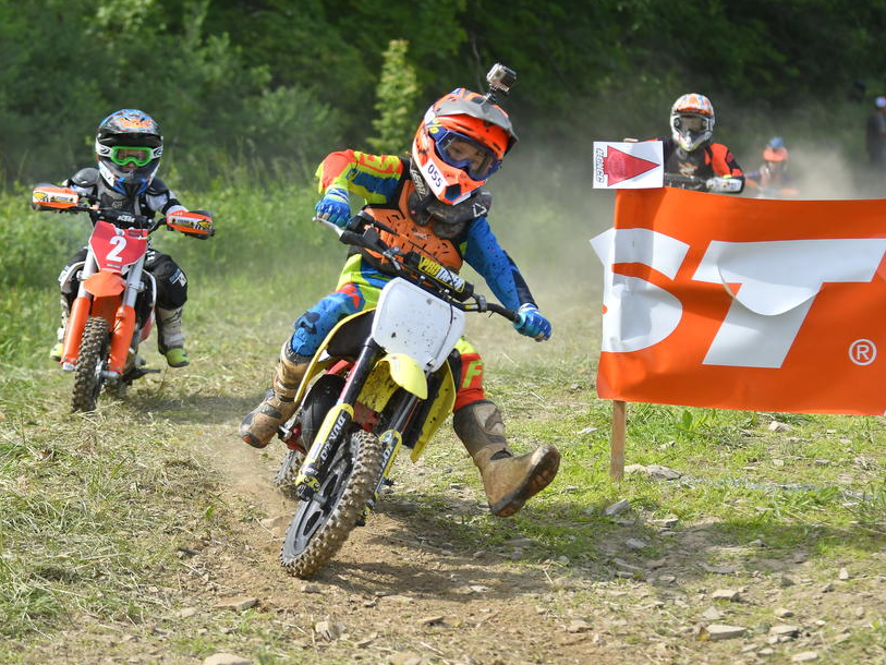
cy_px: 315
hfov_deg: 16.3
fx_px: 3097
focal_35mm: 121
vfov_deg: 12.2
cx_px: 407
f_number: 2.8
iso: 160
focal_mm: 70
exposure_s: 1/2500
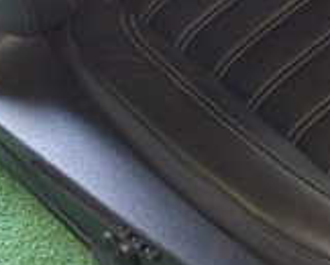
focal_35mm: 159
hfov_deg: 11.9
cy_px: 65
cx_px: 385
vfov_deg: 9.7
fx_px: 1555
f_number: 2.9
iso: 640
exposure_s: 1/40
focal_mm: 7.84
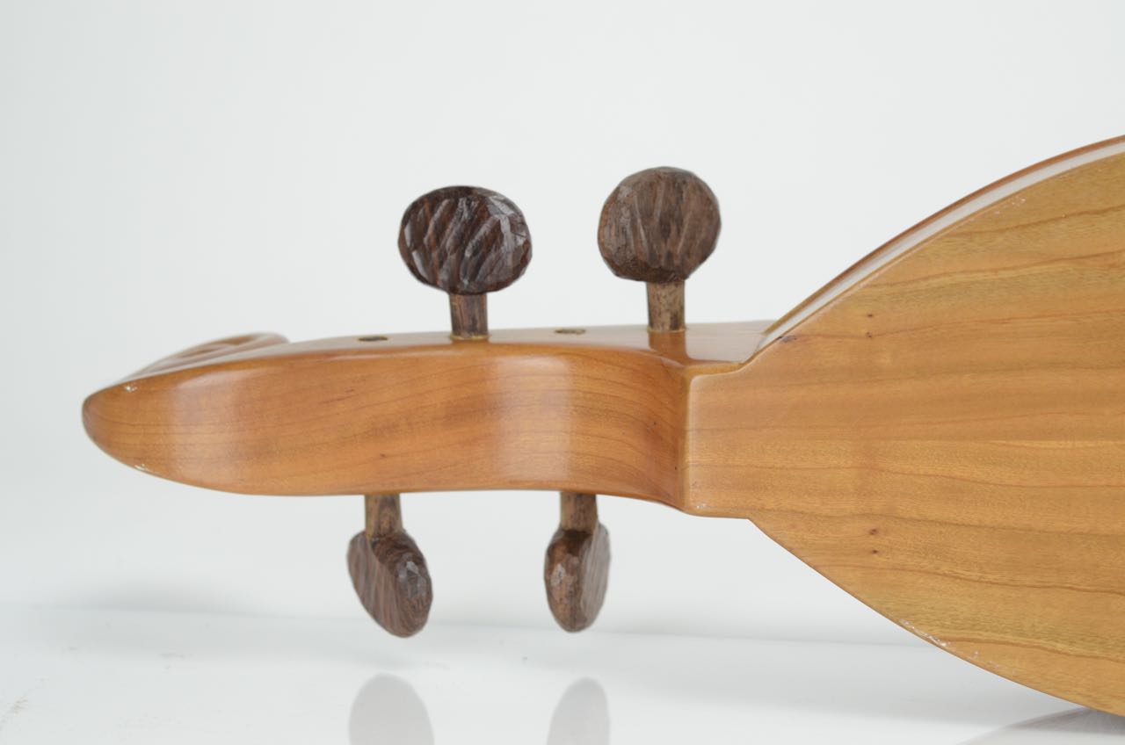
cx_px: 562
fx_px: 2807
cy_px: 372
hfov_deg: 22.7
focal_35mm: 90
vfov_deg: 15.1
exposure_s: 1/125
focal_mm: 60
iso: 640
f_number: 5.6
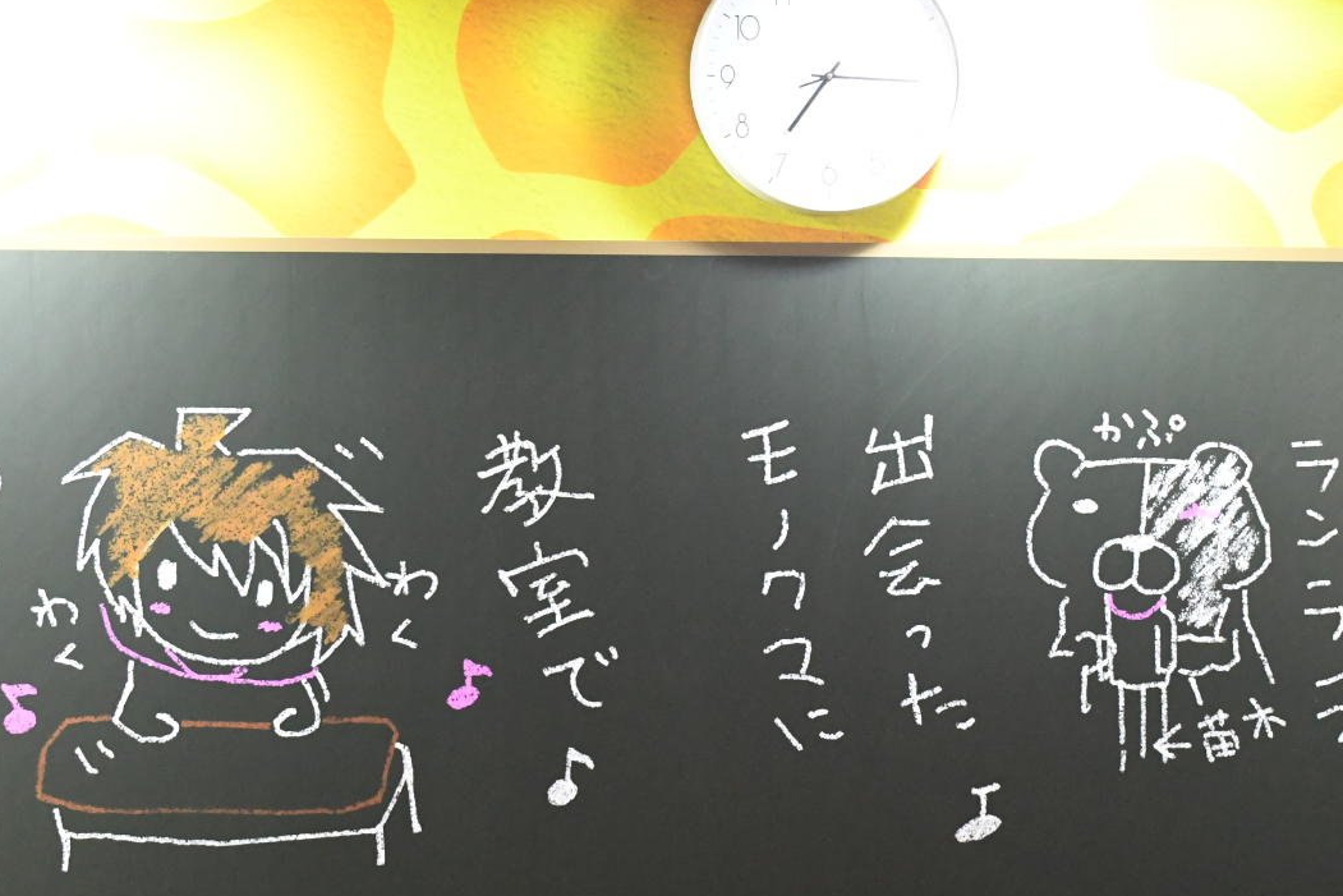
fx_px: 2761
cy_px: 654
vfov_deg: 18.3
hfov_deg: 27.2
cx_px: 845
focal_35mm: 74
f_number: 8
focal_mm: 32
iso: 4500
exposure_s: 1/60
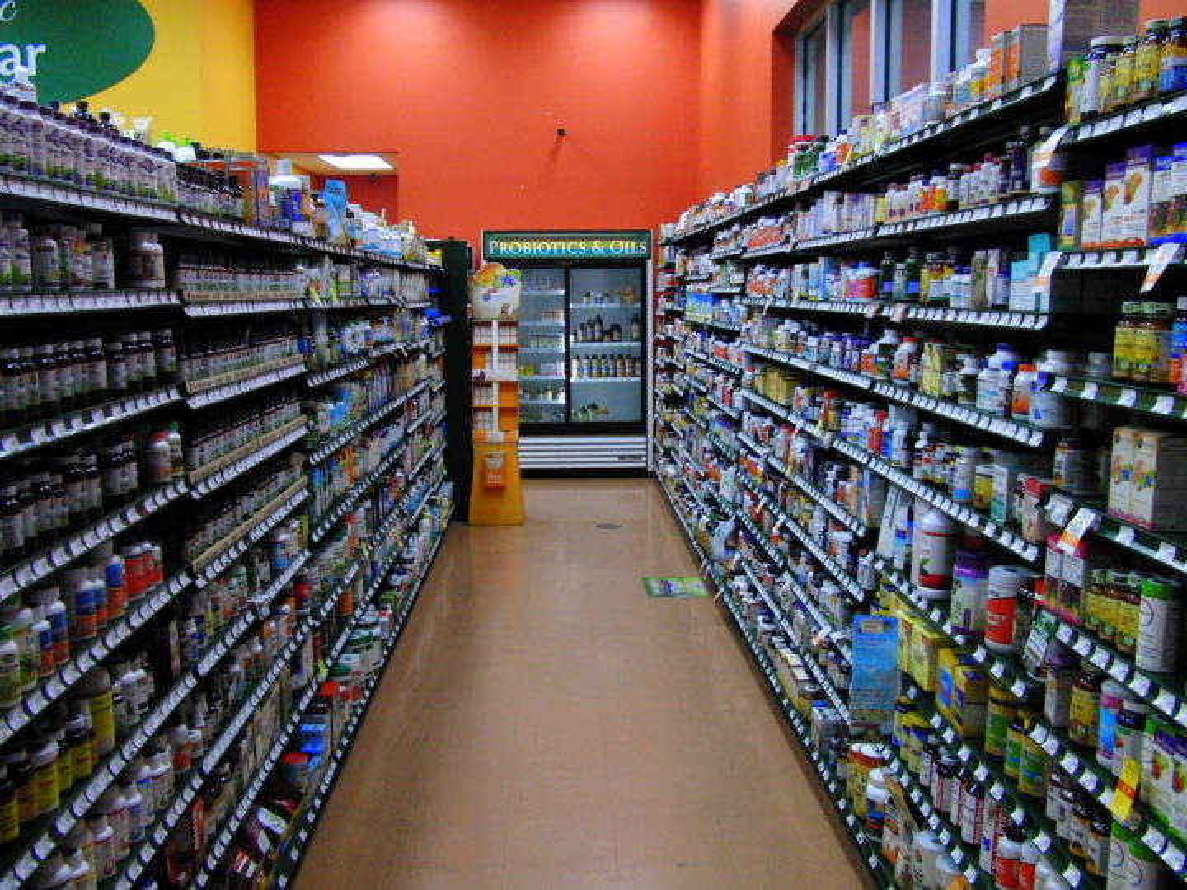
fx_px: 1234
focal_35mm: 36
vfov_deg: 39.7
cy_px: 445
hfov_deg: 51.4
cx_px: 594
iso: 400
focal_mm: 7.3
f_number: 2.7
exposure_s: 1/60
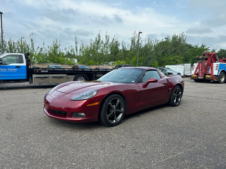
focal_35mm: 24
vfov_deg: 56.8
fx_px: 157
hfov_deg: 71.6
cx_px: 113
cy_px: 84
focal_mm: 6.86
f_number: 1.78
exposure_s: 1/1587
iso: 80
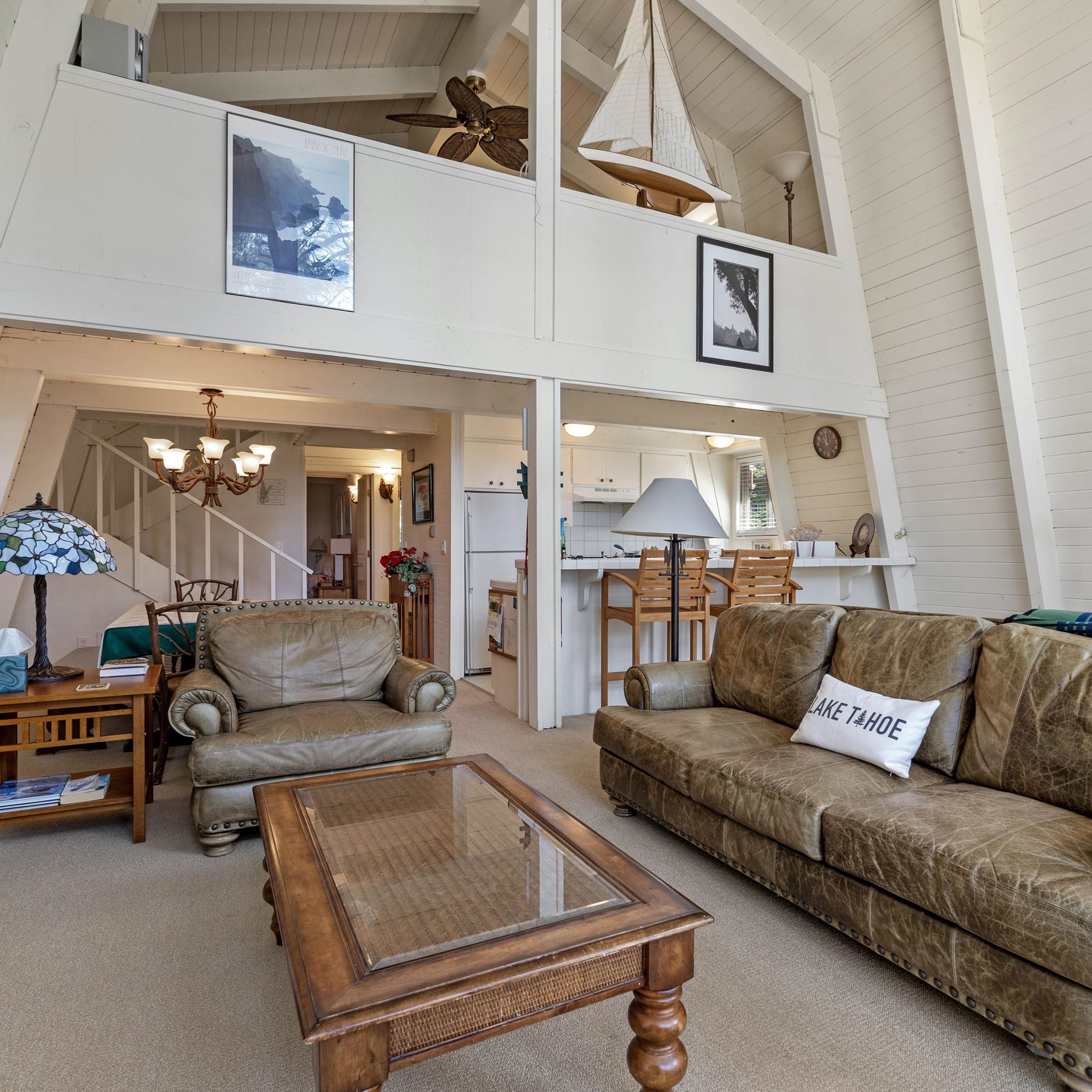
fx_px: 749
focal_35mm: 21
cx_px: 597
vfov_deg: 72.1
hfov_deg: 72.0
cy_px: 554
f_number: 8
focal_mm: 16
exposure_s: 1/5
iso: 400
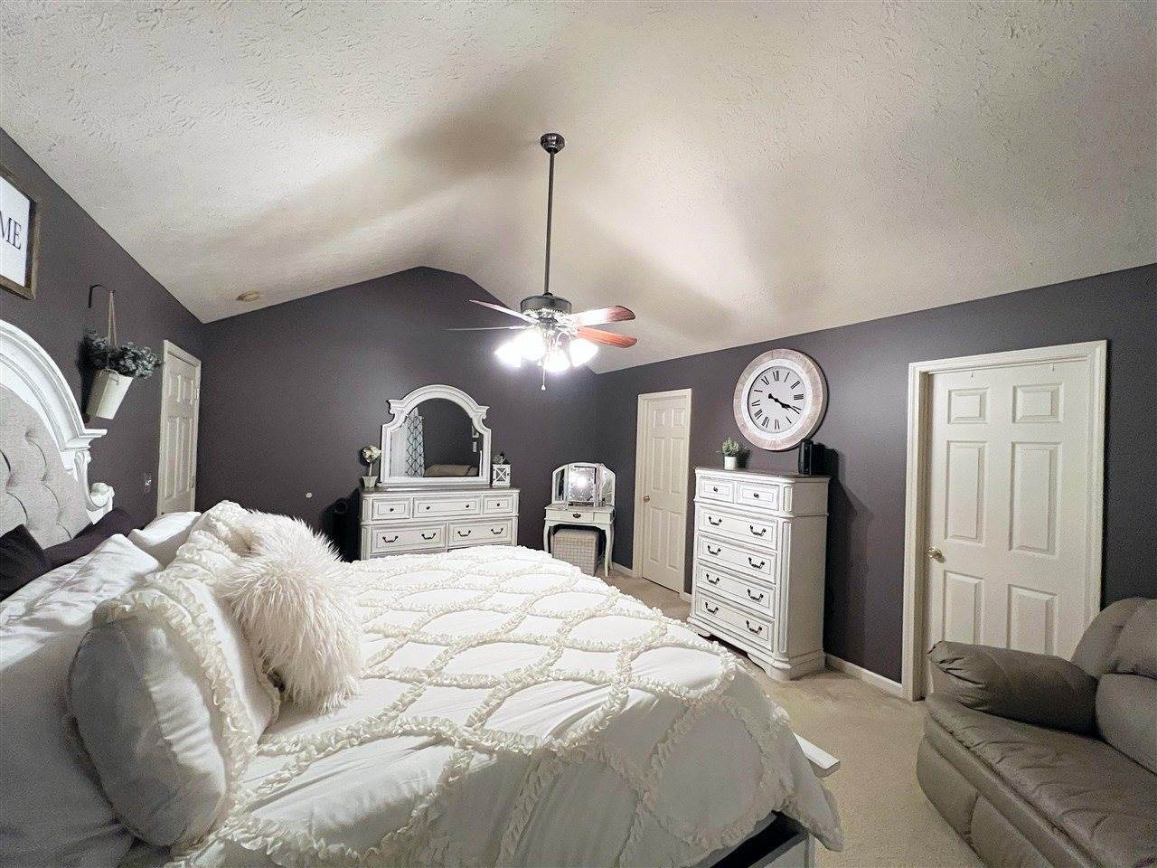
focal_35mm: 13
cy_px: 434
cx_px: 578
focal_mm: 1.57
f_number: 1.8
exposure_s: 1/60
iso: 640
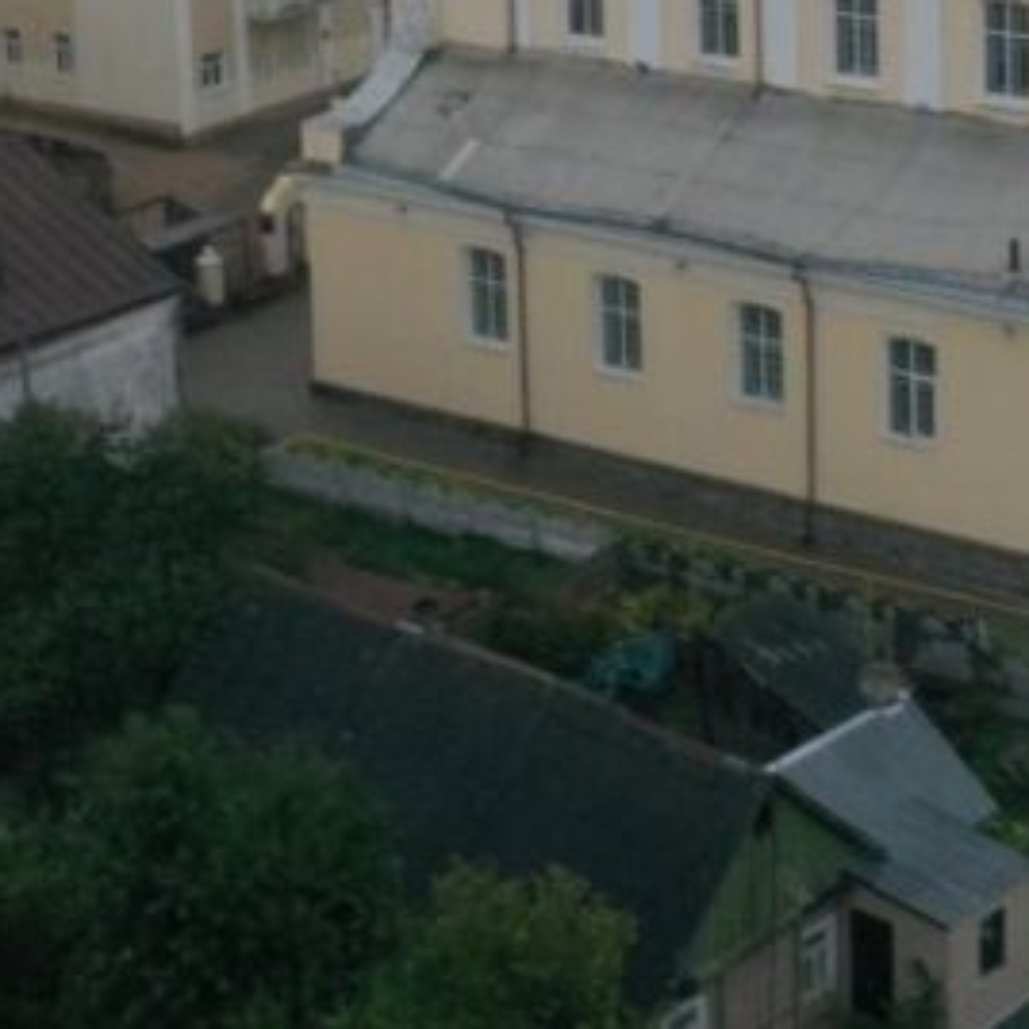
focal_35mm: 91
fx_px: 3060
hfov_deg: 19.0
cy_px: -109
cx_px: 776
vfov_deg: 18.4
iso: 800
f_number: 11
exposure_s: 1/5
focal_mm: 10.26
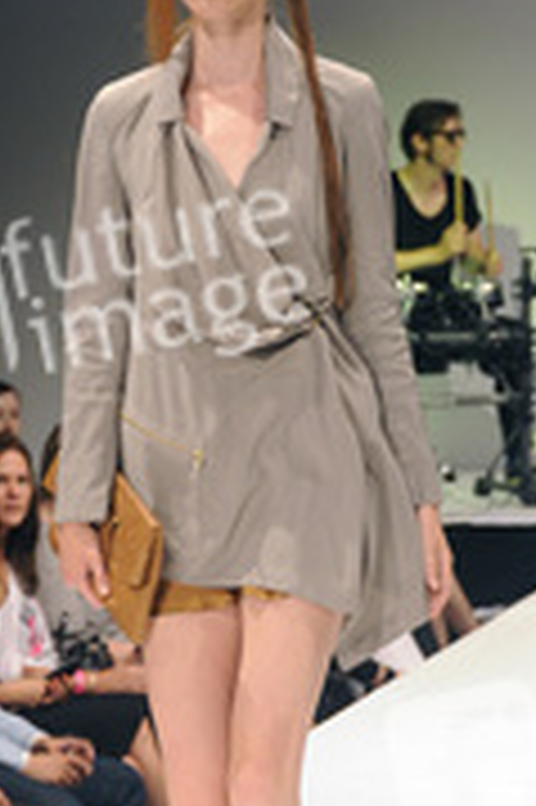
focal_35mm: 223
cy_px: 522
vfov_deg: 9.2
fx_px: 4990
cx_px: 207
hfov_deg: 6.1
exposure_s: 1/160
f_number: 5.6
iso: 1600
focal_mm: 100
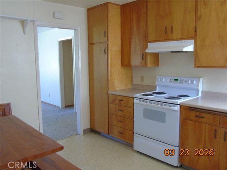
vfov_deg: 48.2
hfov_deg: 61.7
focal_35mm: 29
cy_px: 85
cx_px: 114
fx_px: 190
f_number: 3.6
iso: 400
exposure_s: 1/25
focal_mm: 5.2
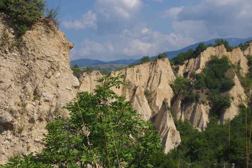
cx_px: 126
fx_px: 525
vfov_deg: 18.2
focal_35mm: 75
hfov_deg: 27.0
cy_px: 84
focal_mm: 50
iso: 200
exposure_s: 1/125
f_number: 11
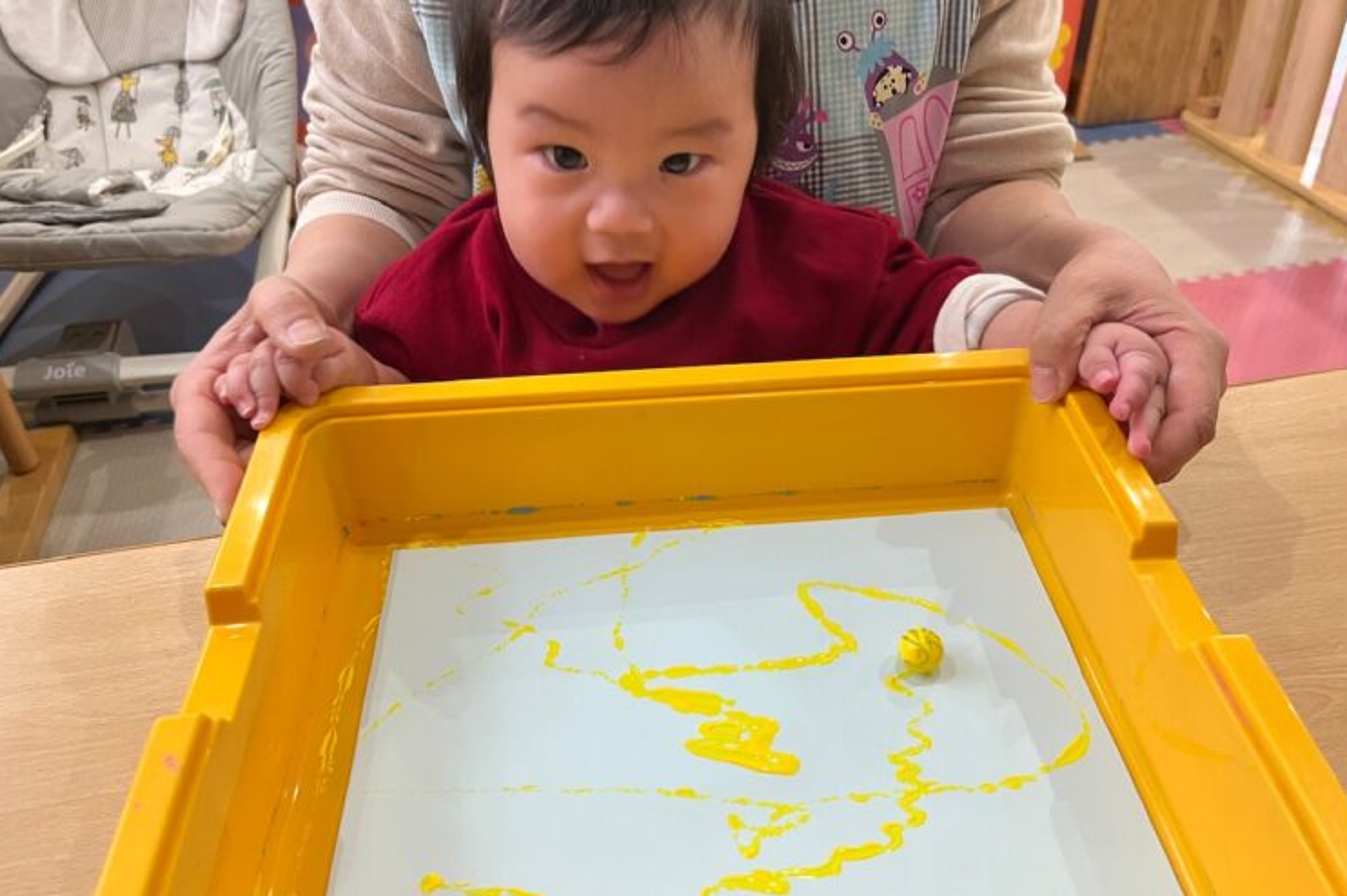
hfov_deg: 65.5
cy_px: 421
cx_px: 686
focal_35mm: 28
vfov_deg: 46.3
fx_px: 1047
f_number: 1.6
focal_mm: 5.1
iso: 200
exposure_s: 1/60
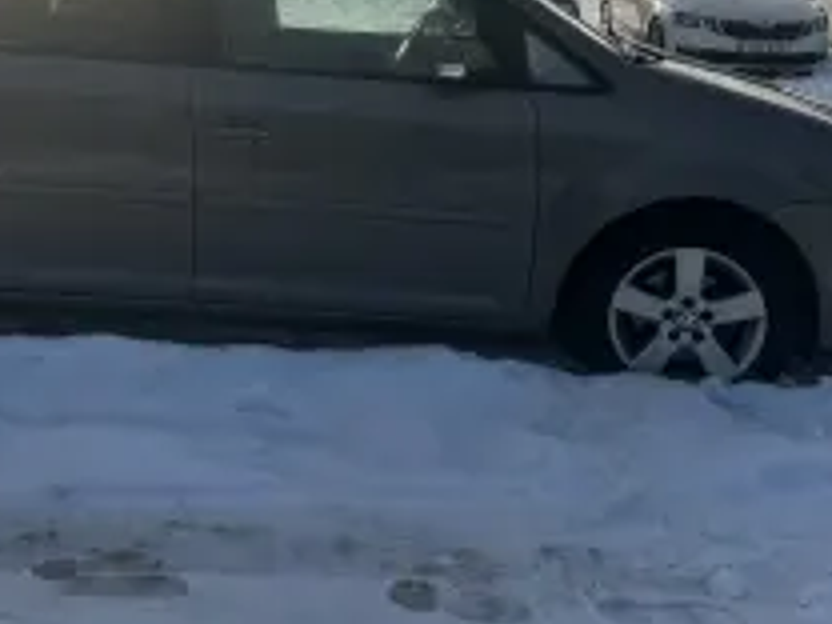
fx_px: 1082
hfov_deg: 41.3
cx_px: 252
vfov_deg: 31.2
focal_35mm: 45
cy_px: 112
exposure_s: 1/4444
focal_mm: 5.7
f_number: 1.5
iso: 50
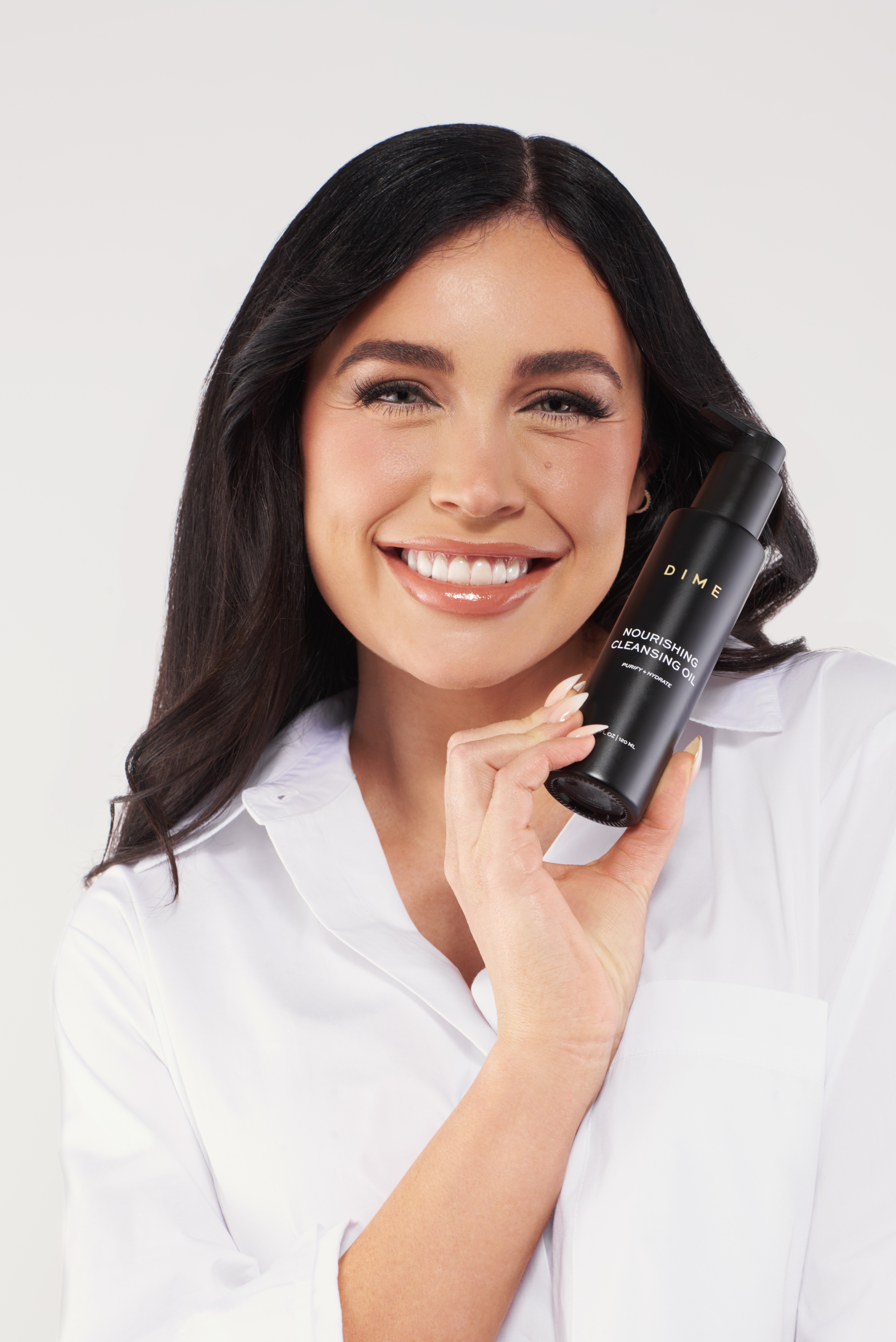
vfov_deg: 19.4
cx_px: 448
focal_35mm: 105
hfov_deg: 13.1
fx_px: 3916
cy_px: 671
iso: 100
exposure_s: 1/100
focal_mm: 105
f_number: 16
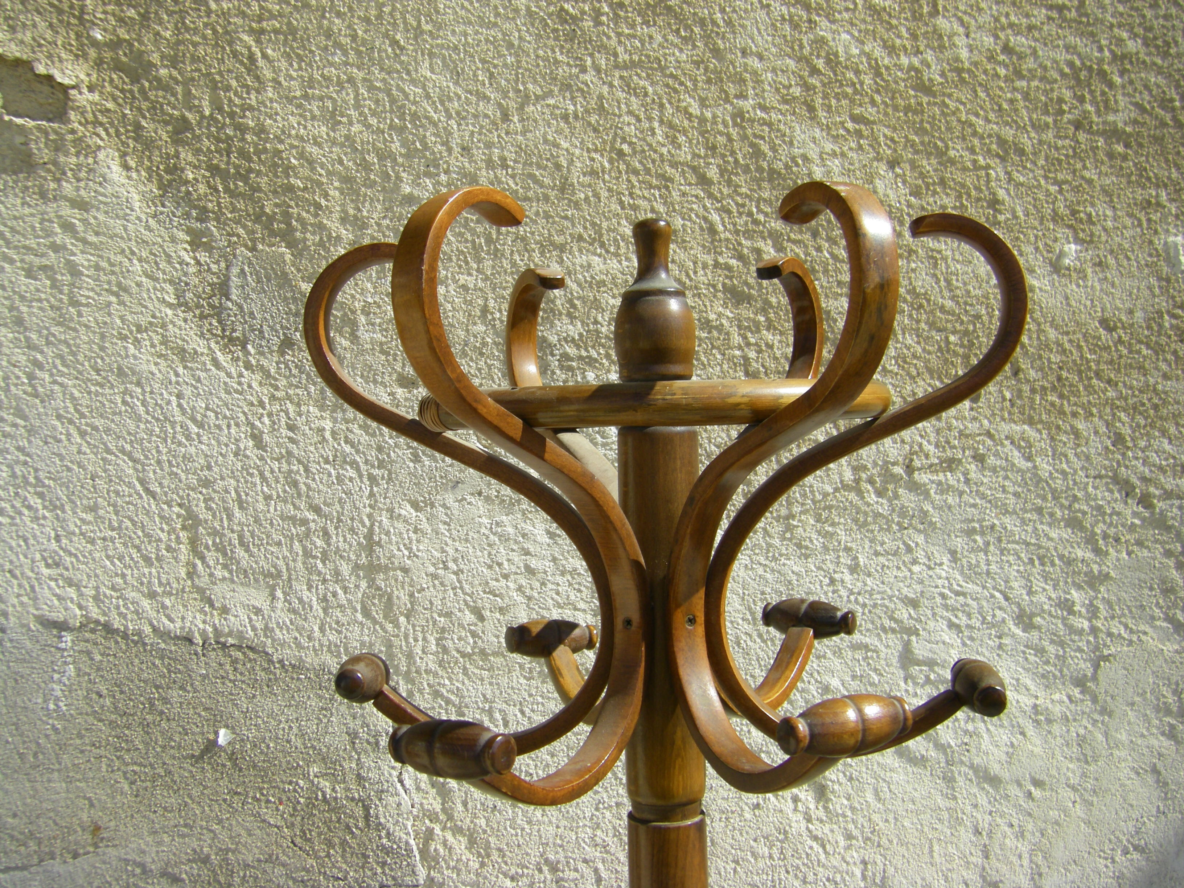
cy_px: 444
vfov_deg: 37.7
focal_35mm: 38
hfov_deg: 49.0
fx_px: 1300
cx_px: 592
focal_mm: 6.3
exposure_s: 1/160
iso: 64
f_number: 7
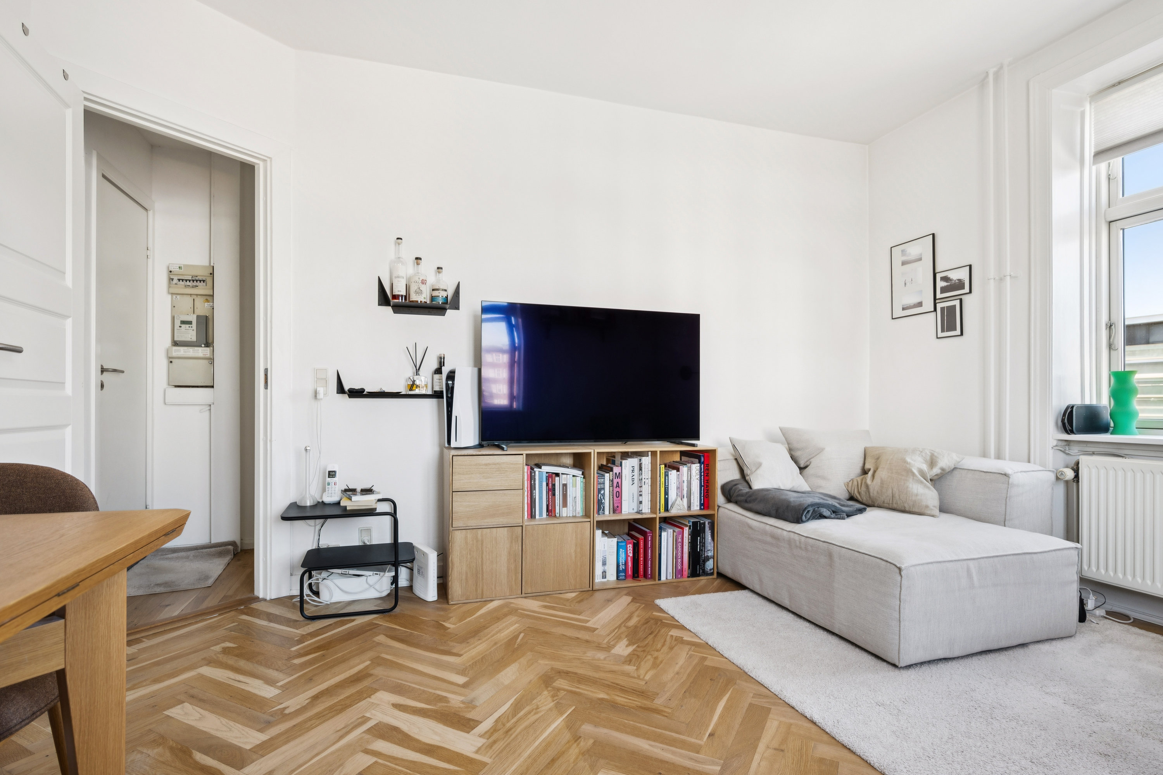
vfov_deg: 67.4
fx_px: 581
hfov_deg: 90.0
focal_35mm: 18
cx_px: 582
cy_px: 388
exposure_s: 1/25
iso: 400
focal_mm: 18
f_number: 6.3
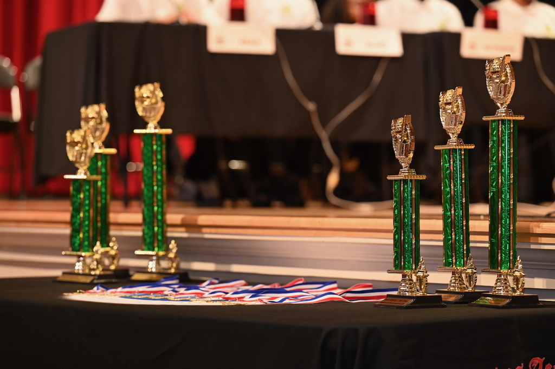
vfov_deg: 10.5
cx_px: 278
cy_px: 184
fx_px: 2003
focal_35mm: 130
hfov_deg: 15.8
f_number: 4
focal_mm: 130
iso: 640
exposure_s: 1/60
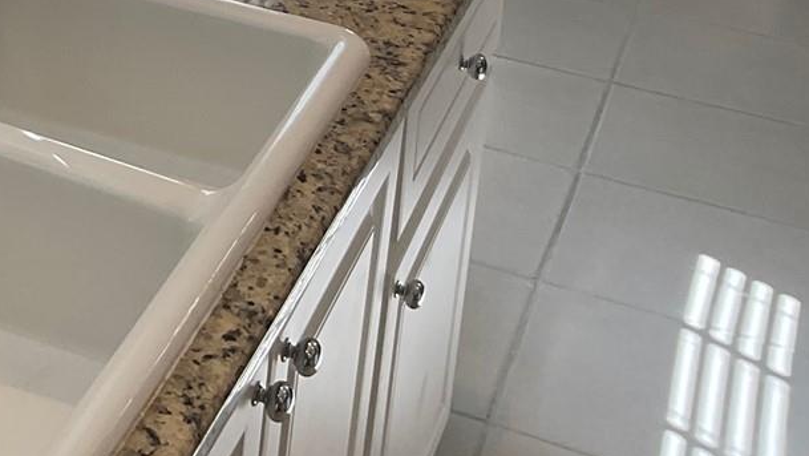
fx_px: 1781
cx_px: -141
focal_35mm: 83
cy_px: -251
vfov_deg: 13.6
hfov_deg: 23.6
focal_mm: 3
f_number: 1.8
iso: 25
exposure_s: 1/120
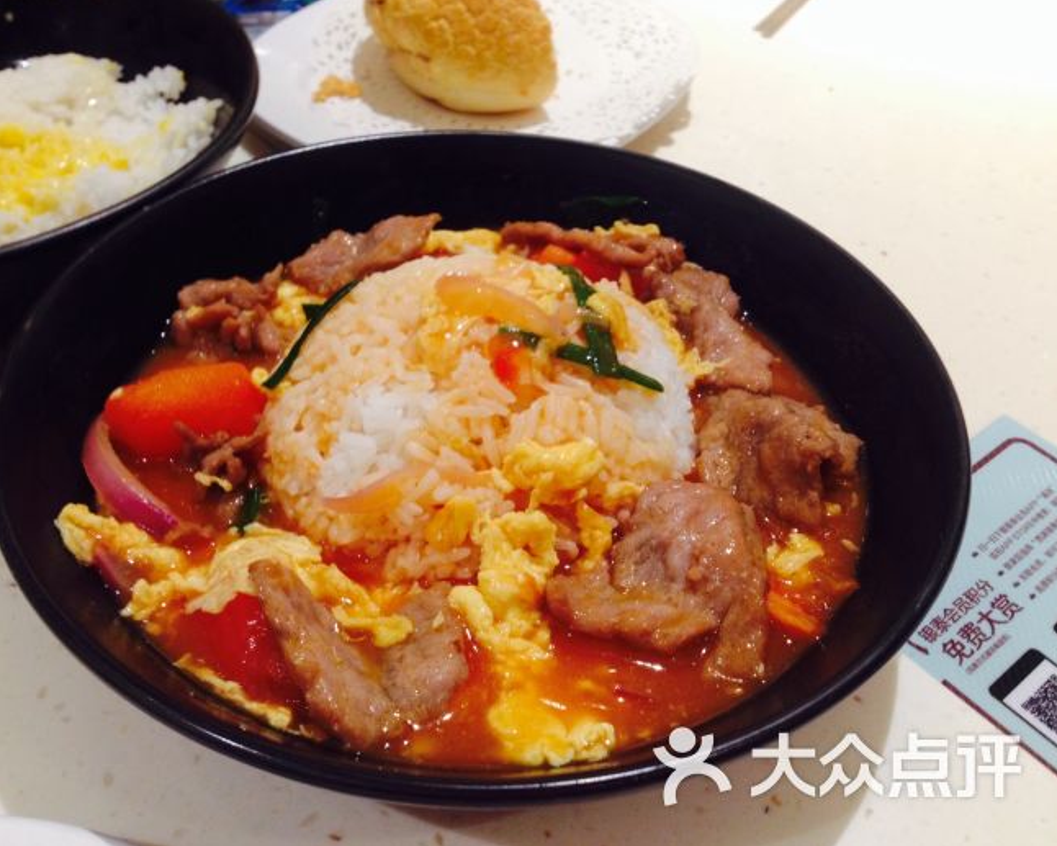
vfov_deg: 40.1
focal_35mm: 37
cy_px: 421
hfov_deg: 49.0
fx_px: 1158
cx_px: 491
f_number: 2.4
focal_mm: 4.28
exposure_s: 1/20
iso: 100
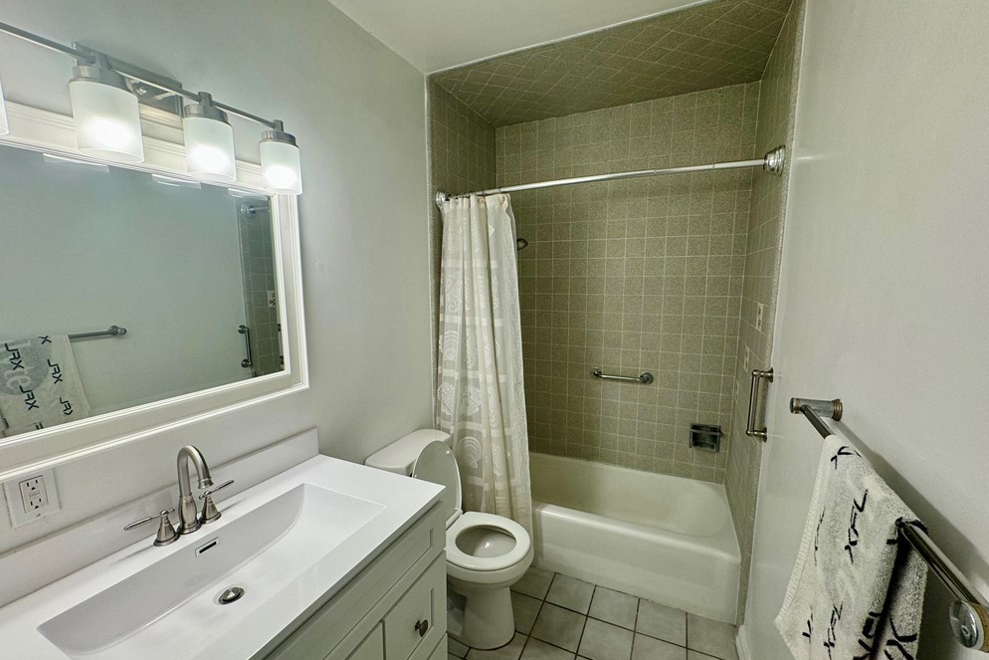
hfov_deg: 100.4
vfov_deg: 77.3
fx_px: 412
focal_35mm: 15
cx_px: 494
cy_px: 336
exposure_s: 1/120
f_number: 2.2
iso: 80
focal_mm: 2.22
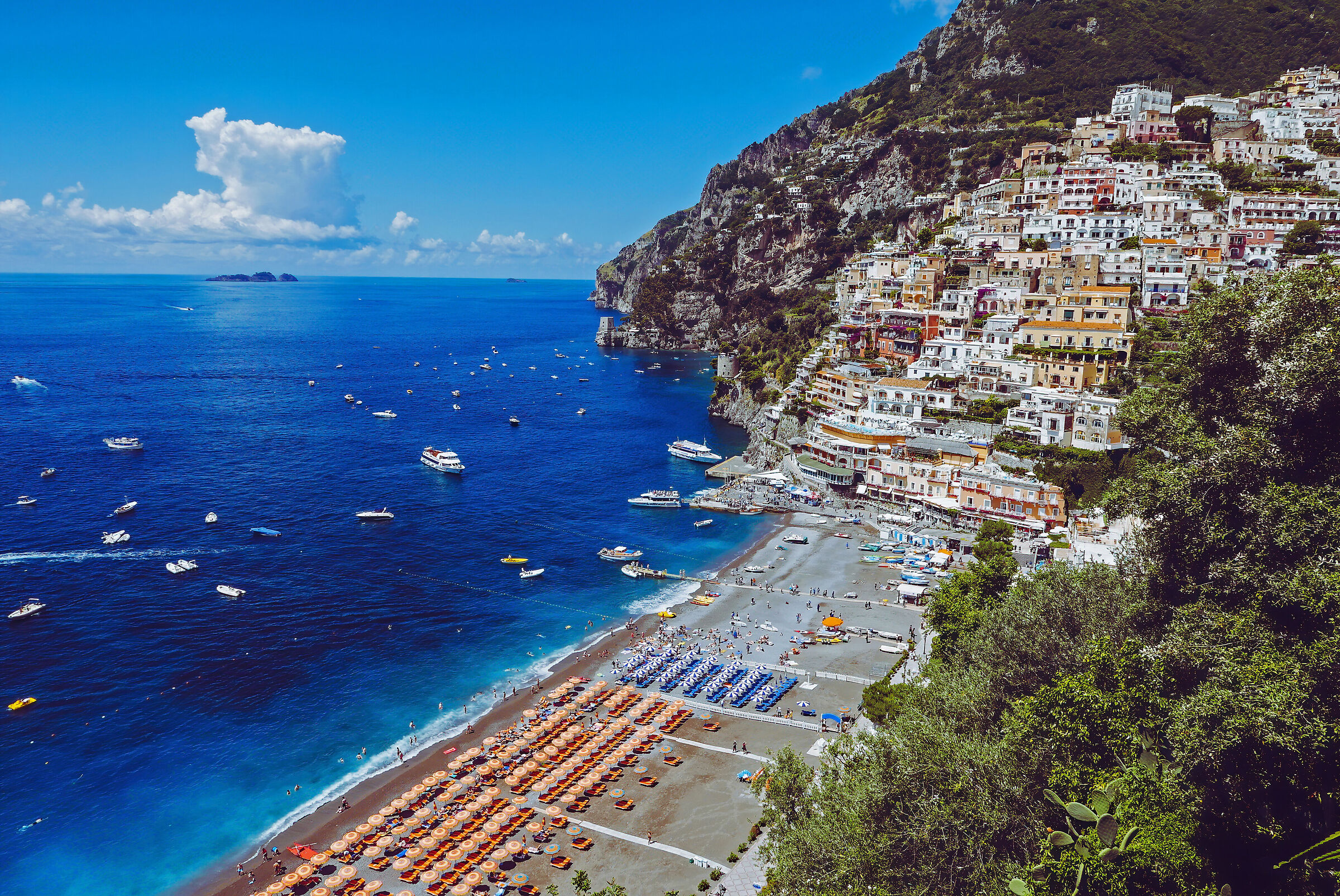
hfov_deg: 73.7
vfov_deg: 53.2
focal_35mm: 24
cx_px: 670
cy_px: 448
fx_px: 894
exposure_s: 1/500
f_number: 8
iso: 200
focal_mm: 10.9
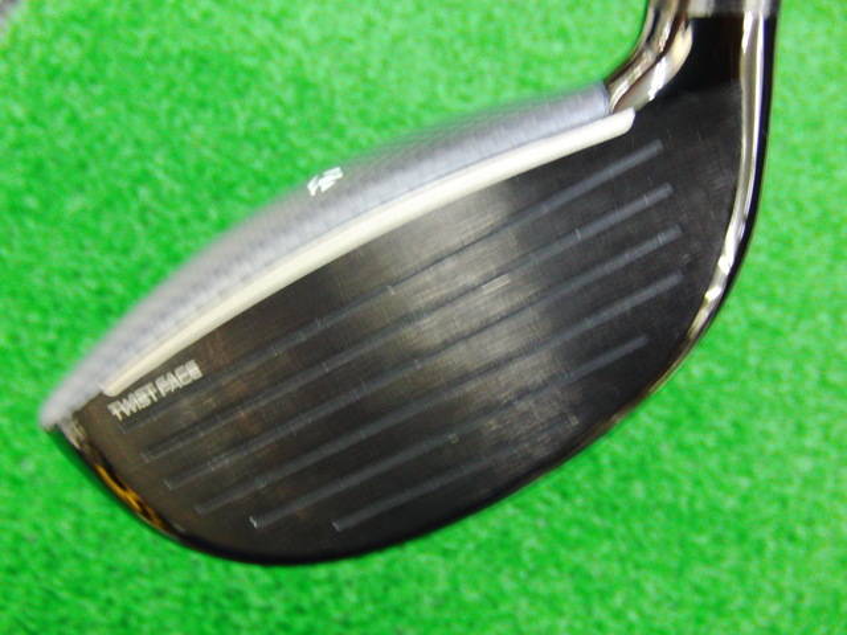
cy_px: 318
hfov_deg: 50.1
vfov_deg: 38.7
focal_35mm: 37
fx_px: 905
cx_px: 424
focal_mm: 6.42
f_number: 3.6
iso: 400
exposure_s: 1/13
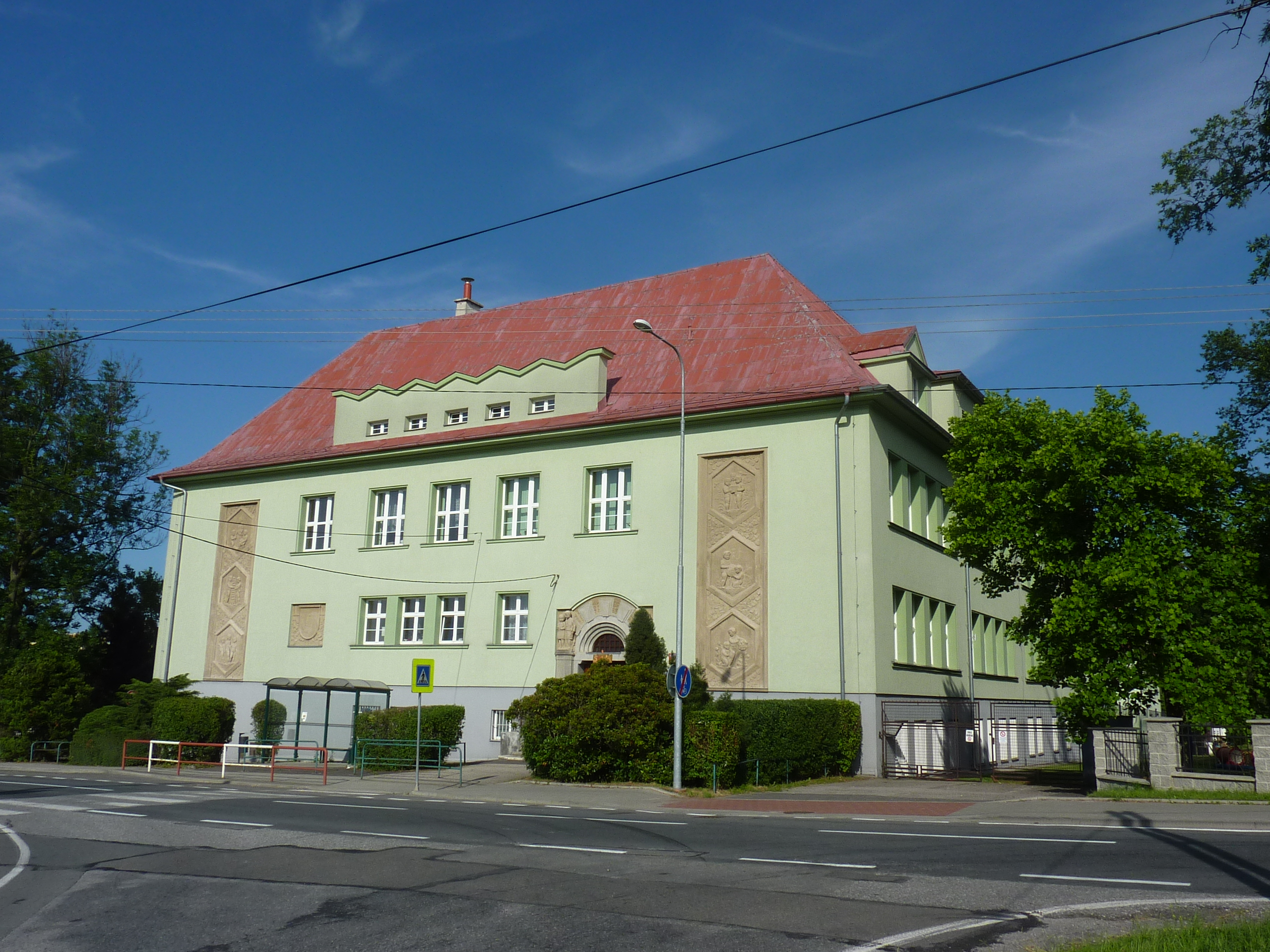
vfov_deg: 49.7
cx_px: 635
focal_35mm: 28
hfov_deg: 63.4
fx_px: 1027
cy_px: 476
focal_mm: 4.1
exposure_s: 1/500
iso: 80
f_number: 5.6
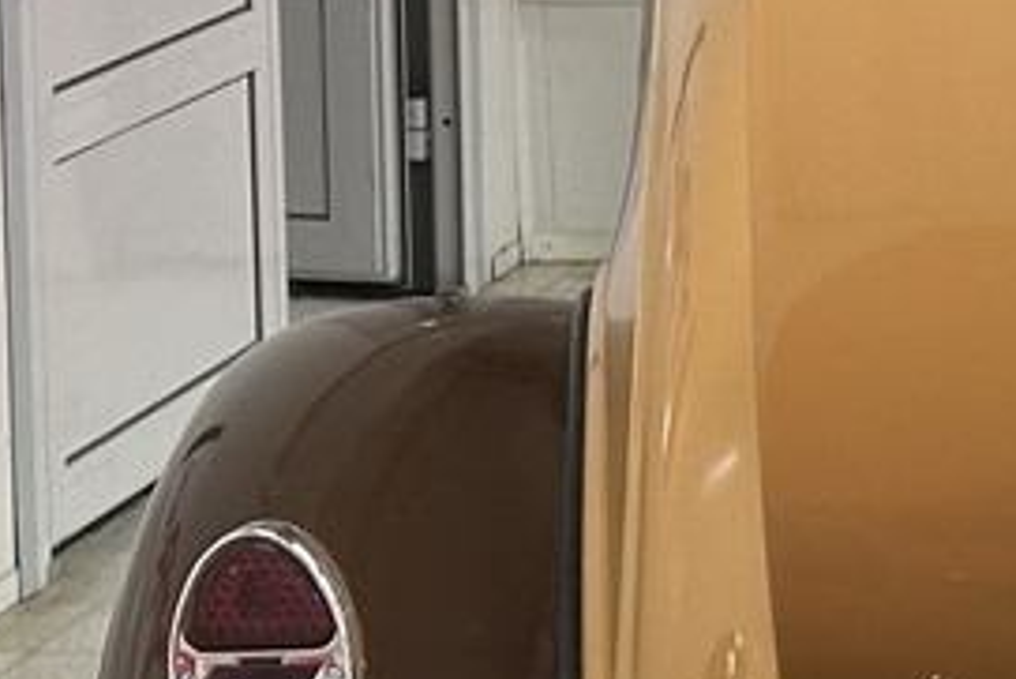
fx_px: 7483
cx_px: 1871
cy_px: 476
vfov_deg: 5.2
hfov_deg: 7.5
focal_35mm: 265
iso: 100
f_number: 1.78
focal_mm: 6.86
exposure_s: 1/60
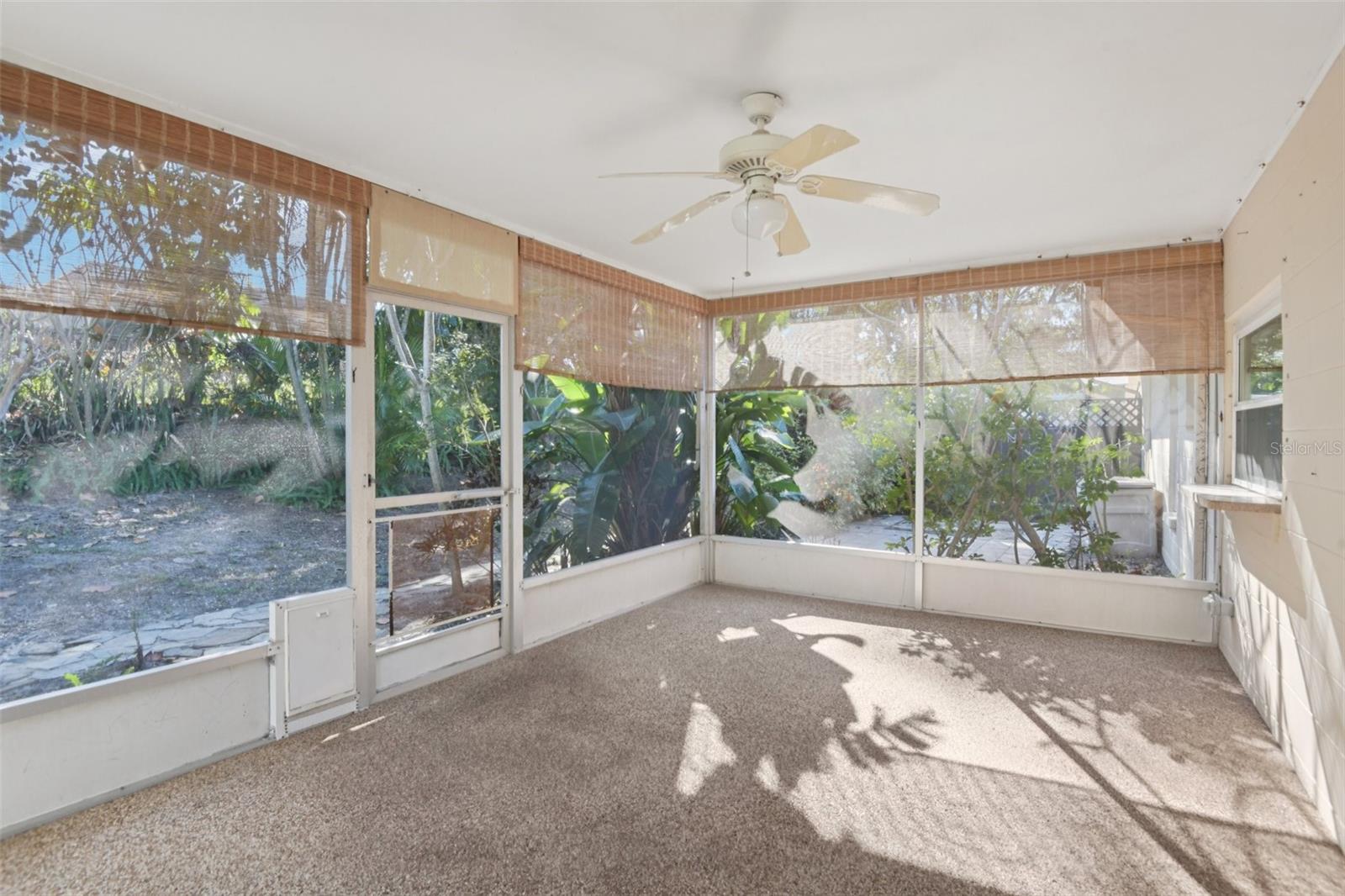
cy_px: 448
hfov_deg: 96.7
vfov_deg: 73.7
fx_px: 598
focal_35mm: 16
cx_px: 672
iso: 400
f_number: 8
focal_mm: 16
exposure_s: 1/50
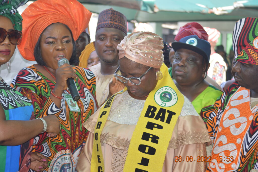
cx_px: 129
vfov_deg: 16.5
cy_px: 86
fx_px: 591
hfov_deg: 24.6
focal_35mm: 82
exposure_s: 1/100
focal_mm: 55
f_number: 4
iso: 100
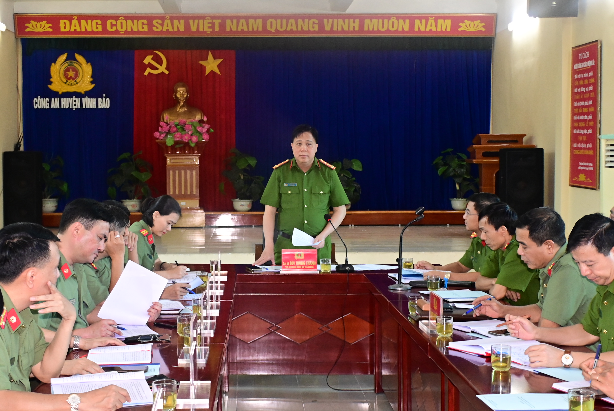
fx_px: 973
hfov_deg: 35.0
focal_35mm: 57
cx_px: 268
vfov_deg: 23.8
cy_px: 208
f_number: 4
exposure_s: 1/200
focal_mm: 32
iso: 2500
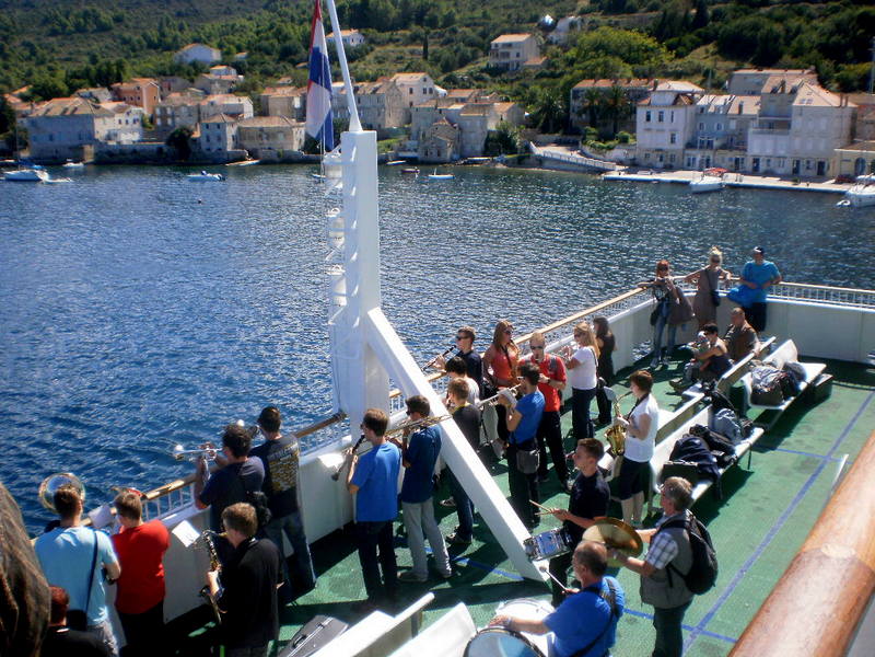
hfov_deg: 49.0
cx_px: 438
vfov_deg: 37.7
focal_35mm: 38
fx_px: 961
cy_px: 328
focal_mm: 6.3
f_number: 4.6
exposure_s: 1/500
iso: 100
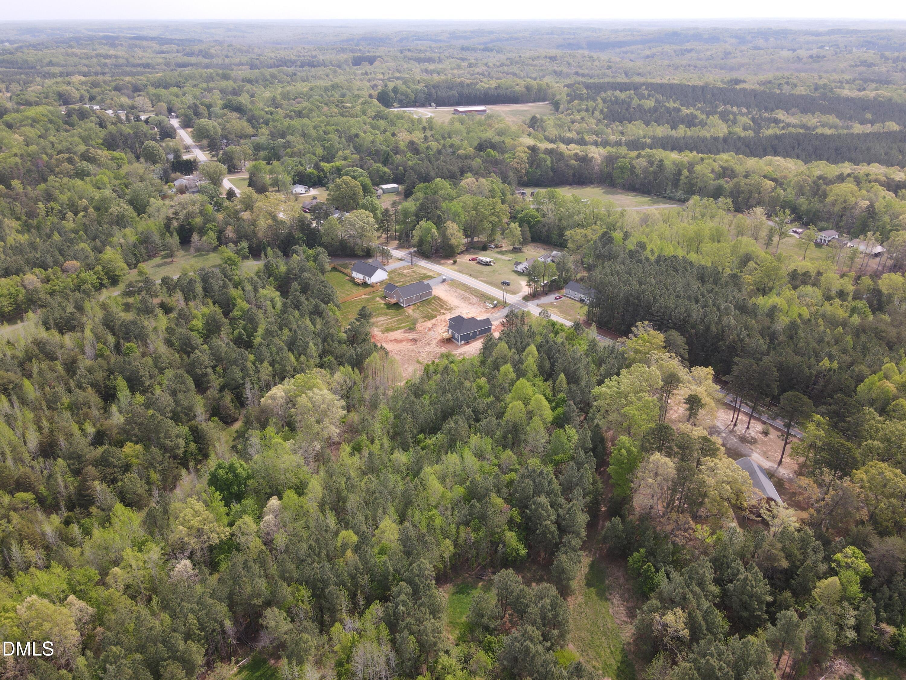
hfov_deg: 71.6
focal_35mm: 24
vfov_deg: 56.8
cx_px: 453
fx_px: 628
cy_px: 340
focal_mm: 4.5
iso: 120
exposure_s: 1/15
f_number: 2.8
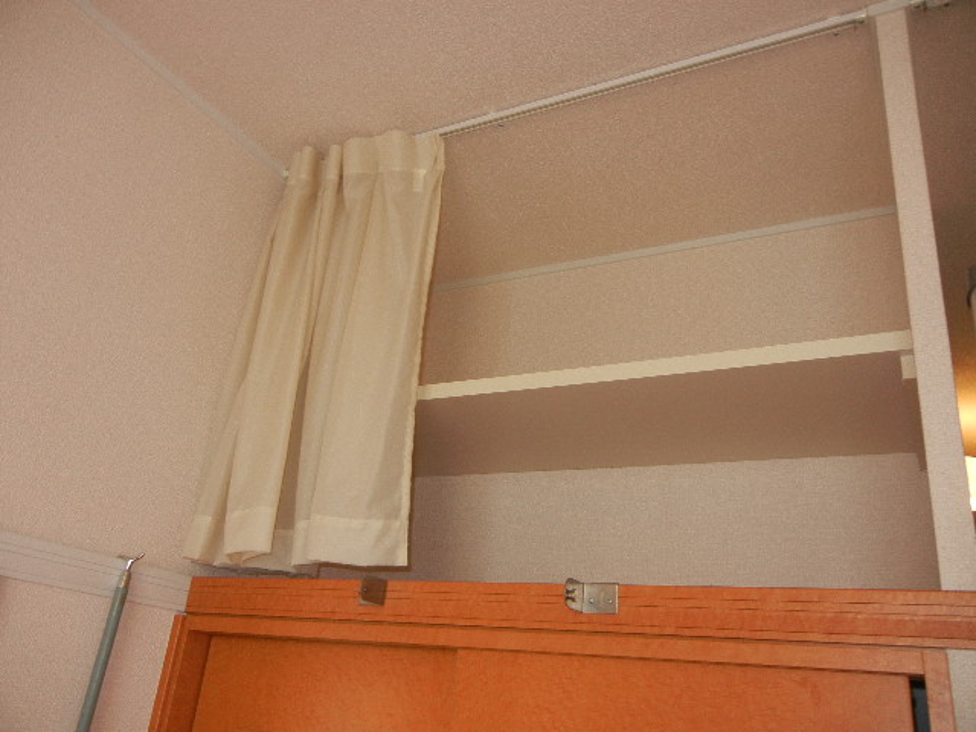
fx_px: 846
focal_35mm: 30
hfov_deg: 60.0
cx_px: 488
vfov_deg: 46.8
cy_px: 366
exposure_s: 1/30
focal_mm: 5.4
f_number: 3.5
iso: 200
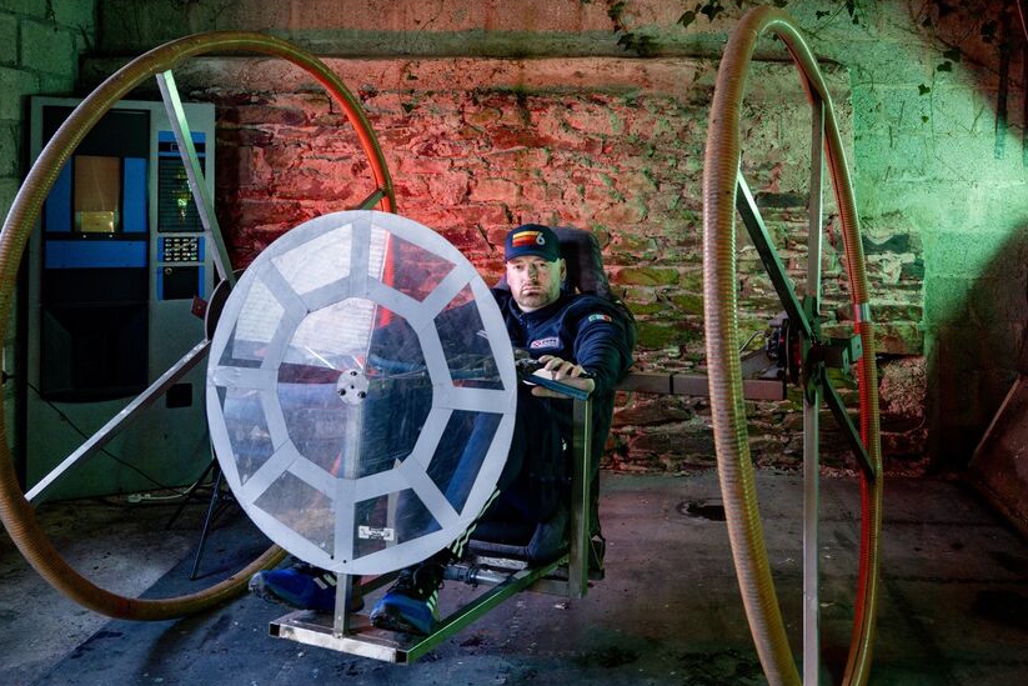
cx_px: 518
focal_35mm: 35
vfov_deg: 37.6
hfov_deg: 54.4
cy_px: 250
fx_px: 1000
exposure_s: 1/80
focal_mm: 24
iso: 800
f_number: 3.2
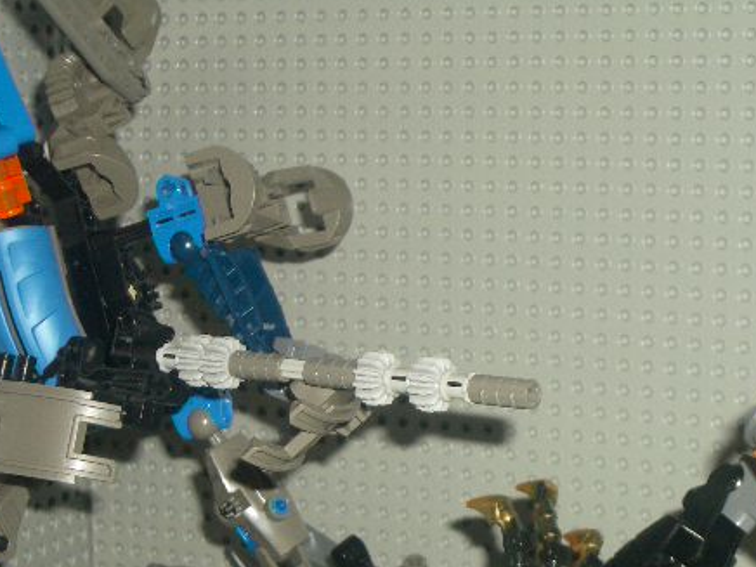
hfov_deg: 21.5
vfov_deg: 16.2
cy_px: 402
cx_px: 503
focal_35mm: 91
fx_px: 1987
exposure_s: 1/60
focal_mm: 10.2
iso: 100
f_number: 3.5
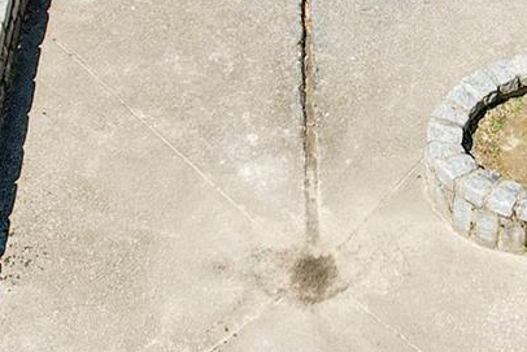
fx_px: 1625
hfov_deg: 18.3
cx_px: 389
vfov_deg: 12.3
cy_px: 68
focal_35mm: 111
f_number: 2.8
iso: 200
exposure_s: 1/1600
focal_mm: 8.38
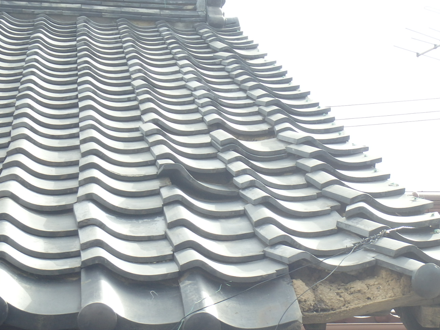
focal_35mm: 109
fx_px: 1385
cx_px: 230
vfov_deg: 13.6
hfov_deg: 18.0
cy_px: 186
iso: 125
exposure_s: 1/160
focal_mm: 13.1
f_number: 5.7
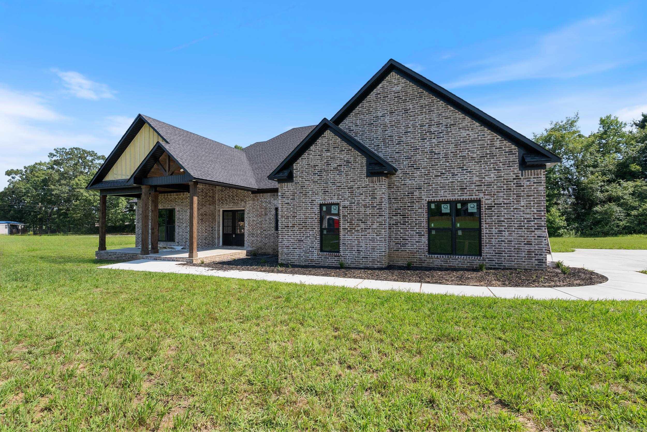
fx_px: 288
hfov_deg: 96.7
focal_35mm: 16
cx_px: 324
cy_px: 216
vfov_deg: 73.8
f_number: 9
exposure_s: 1/200
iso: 640
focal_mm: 16
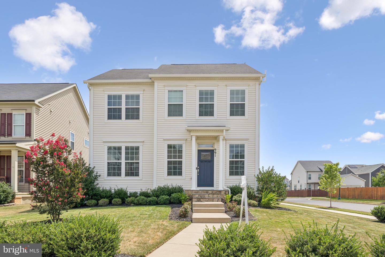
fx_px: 257
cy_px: 128
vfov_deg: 53.1
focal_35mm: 24
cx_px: 192
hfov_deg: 73.7
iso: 100
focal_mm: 24
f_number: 10
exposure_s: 1/200
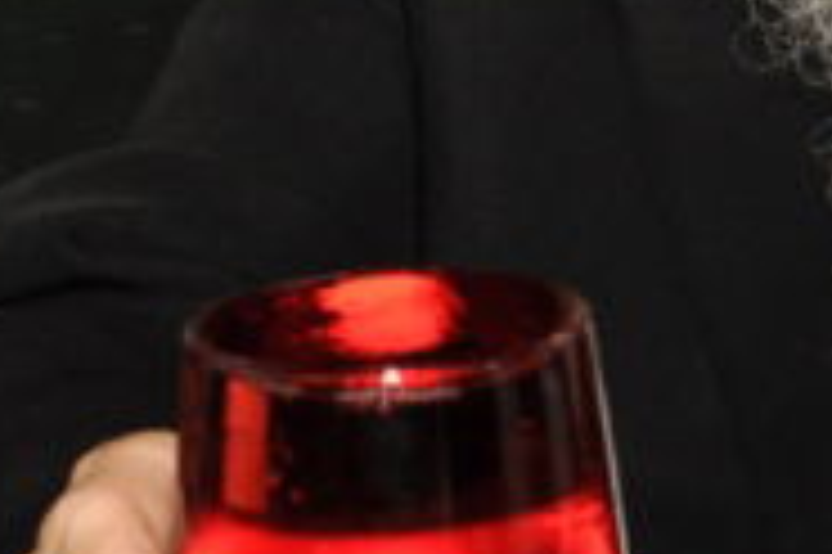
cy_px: -333
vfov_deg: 5.8
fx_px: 5380
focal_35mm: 233
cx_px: 1084
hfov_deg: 8.7
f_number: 7.1
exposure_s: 1/60
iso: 200
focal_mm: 28
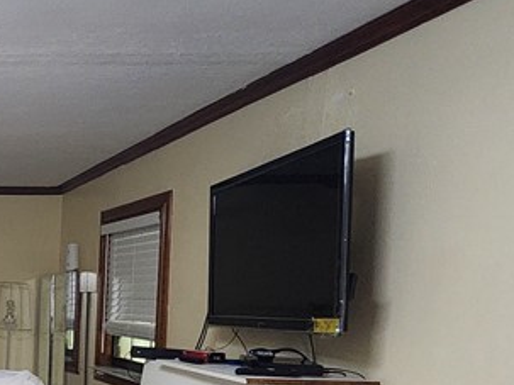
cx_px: -187
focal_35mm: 44
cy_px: 338
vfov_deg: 31.5
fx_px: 653
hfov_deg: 31.1
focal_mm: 2.2
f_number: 2.2
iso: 320
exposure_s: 1/33.2
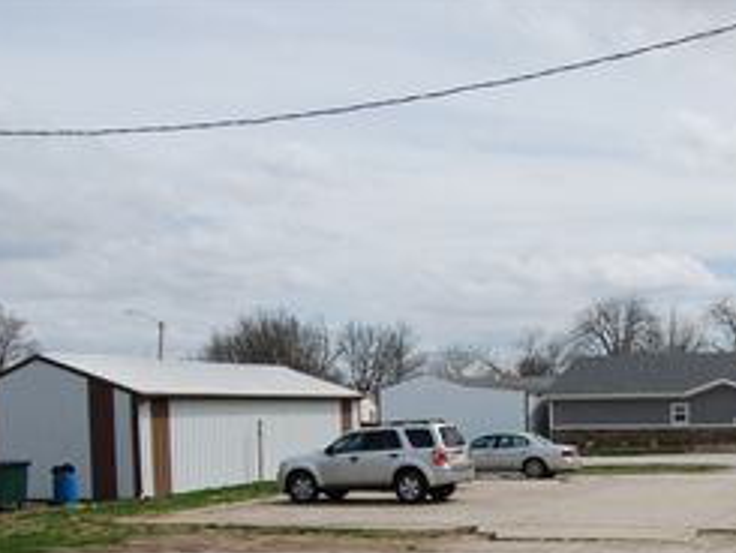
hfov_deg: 35.6
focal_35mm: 53
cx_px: 523
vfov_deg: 26.7
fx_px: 1127
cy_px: 488
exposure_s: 1/320
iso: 100
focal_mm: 18
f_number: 9
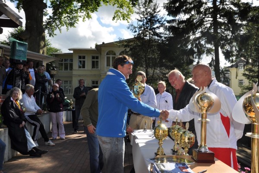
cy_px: 86
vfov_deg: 40.0
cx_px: 130
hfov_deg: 57.2
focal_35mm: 33
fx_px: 237
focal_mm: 22
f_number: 11
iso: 200
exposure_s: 1/200
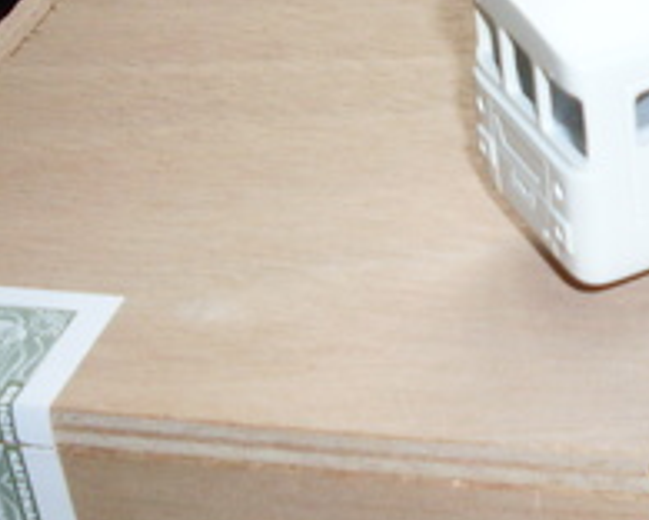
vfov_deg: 12.6
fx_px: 2343
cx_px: 849
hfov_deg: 15.0
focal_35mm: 122
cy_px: 93
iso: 100
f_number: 2.8
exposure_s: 1/45
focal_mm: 6.3
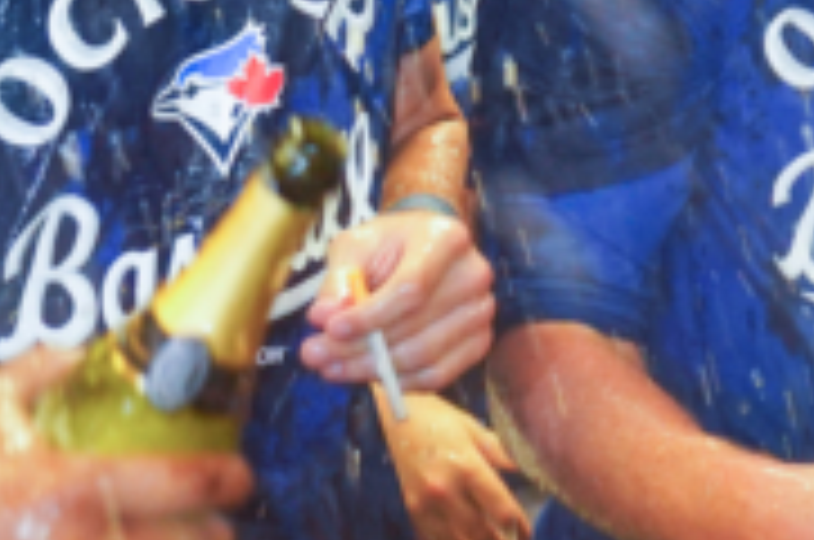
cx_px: 666
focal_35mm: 157
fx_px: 3544
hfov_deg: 13.0
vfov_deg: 8.5
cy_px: -290
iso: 2500
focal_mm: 36
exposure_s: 1/200
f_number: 3.2
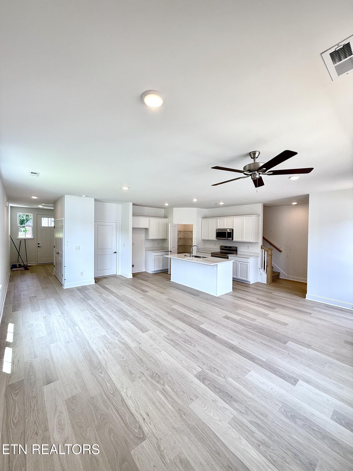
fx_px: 190
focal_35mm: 14
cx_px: 176
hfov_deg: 85.7
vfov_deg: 102.1
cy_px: 236
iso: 100
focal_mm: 2.22
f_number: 2.2
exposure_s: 1/120
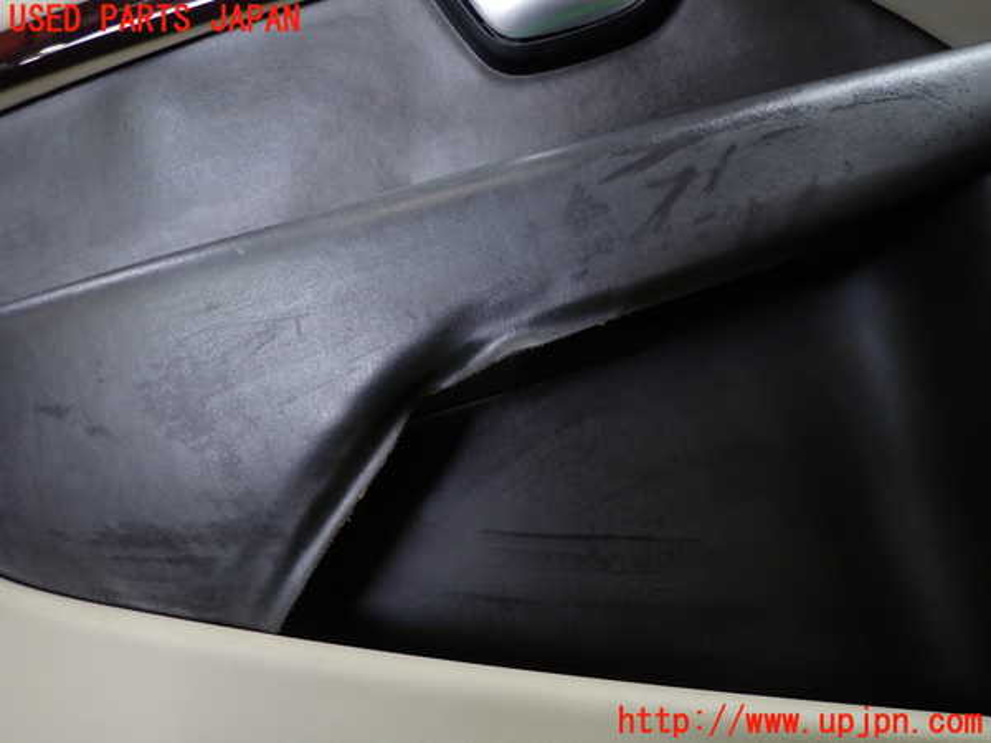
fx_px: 716
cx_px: 496
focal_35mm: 25
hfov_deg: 69.4
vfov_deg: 54.9
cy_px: 372
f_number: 2
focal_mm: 4.5
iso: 200
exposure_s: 1/50
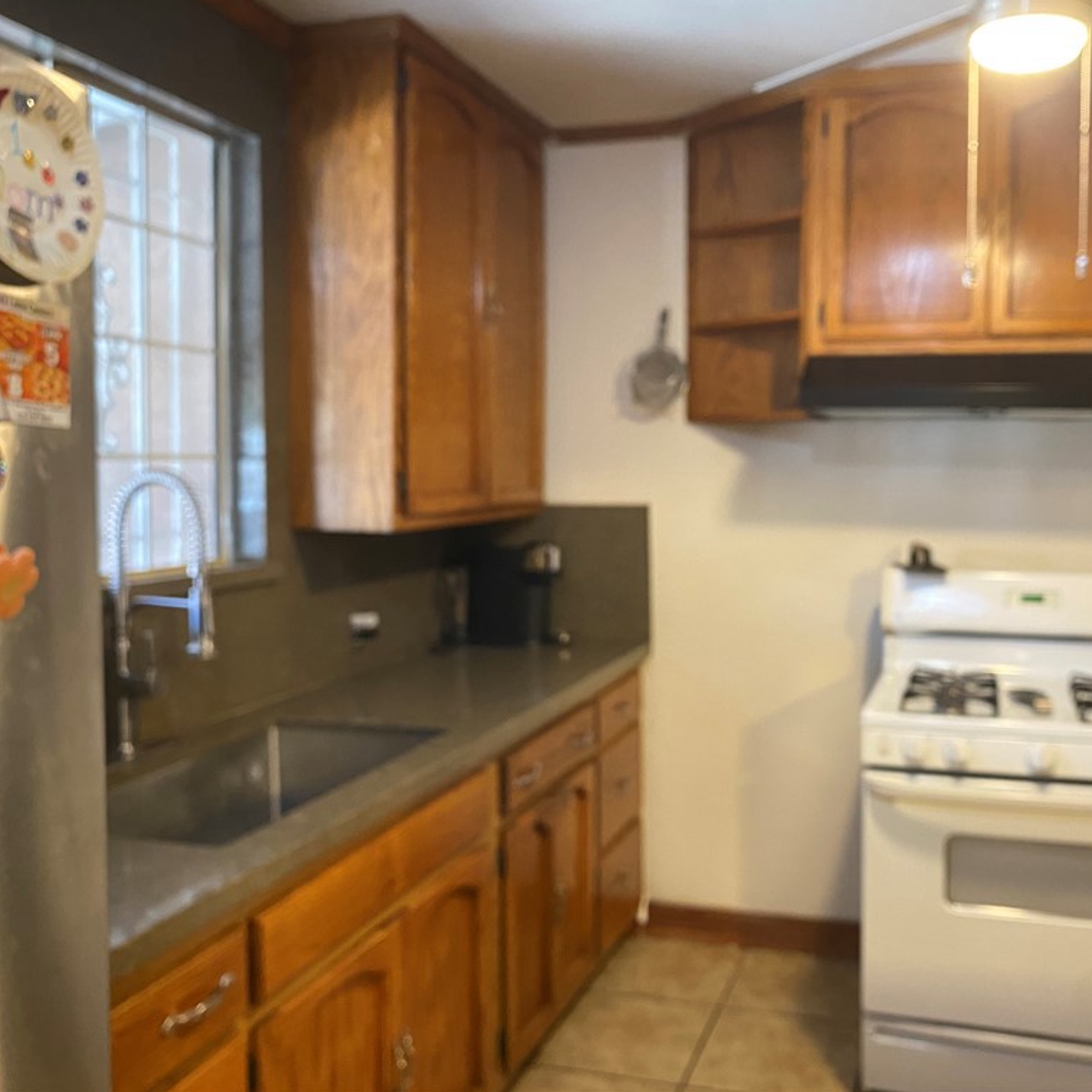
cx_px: 696
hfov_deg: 51.9
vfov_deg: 52.5
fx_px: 1106
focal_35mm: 31
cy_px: 541
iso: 500
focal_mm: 4.25
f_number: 1.8
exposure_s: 1/60
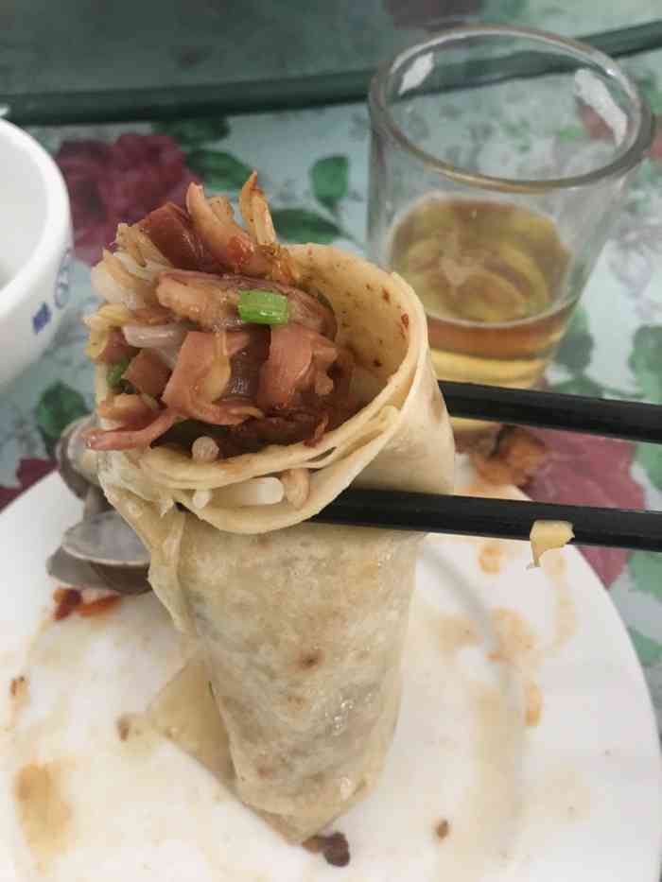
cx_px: 331
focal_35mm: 29
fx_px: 739
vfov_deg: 61.7
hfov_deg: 48.2
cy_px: 441
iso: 200
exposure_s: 1/20
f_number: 2.2
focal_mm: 4.15
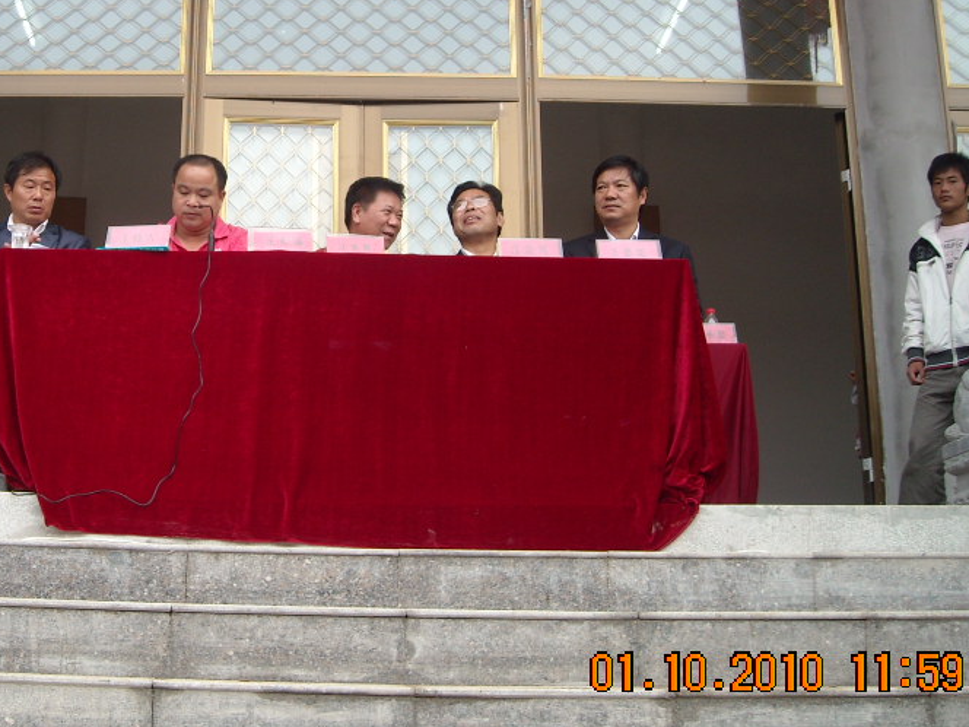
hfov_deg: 35.0
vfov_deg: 26.8
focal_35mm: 54
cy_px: 229
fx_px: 1512
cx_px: 280
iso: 64
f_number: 2.8
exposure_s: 1/184
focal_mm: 5.7
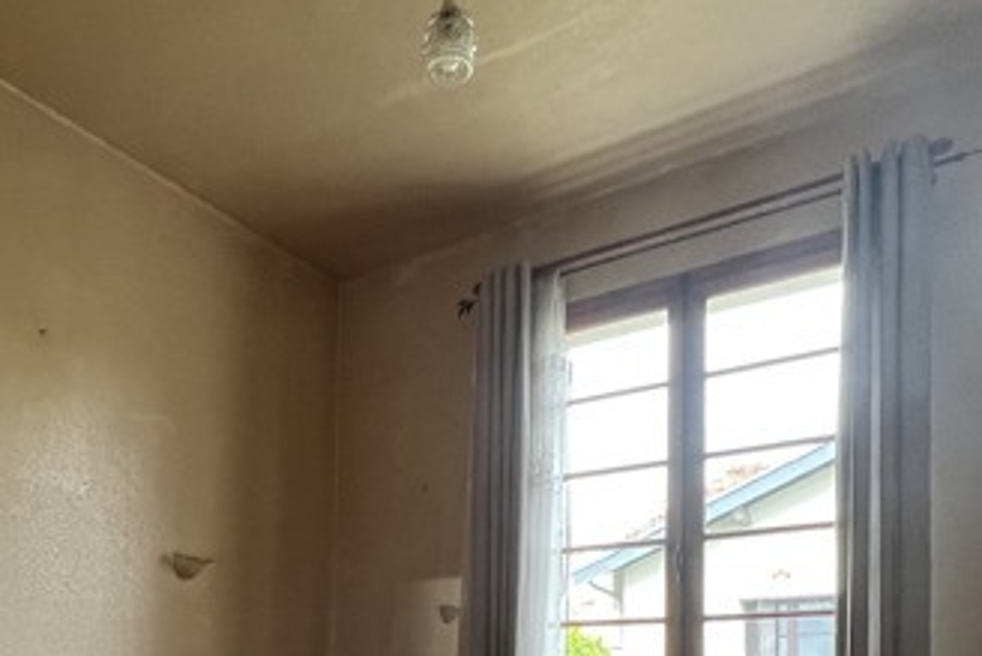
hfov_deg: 55.7
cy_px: 701
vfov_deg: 35.0
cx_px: 311
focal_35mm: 33
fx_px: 901
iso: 200
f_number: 1.8
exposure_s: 1/99
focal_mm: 1.57
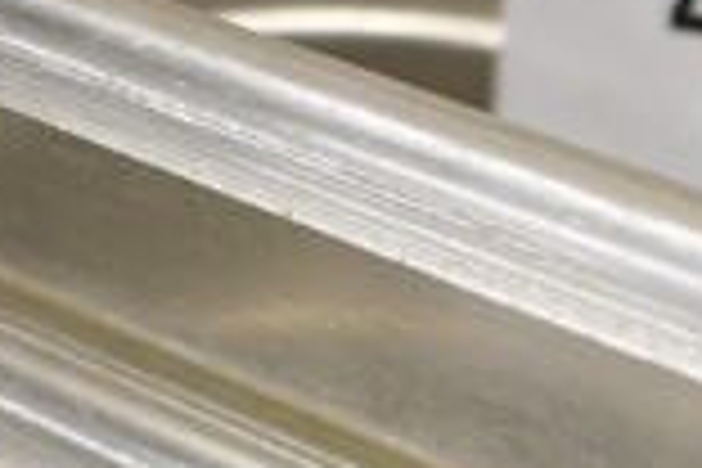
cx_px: 837
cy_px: 835
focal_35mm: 176
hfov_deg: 11.5
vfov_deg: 7.6
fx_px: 3432
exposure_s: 1/60
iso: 1000
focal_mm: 20
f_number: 4
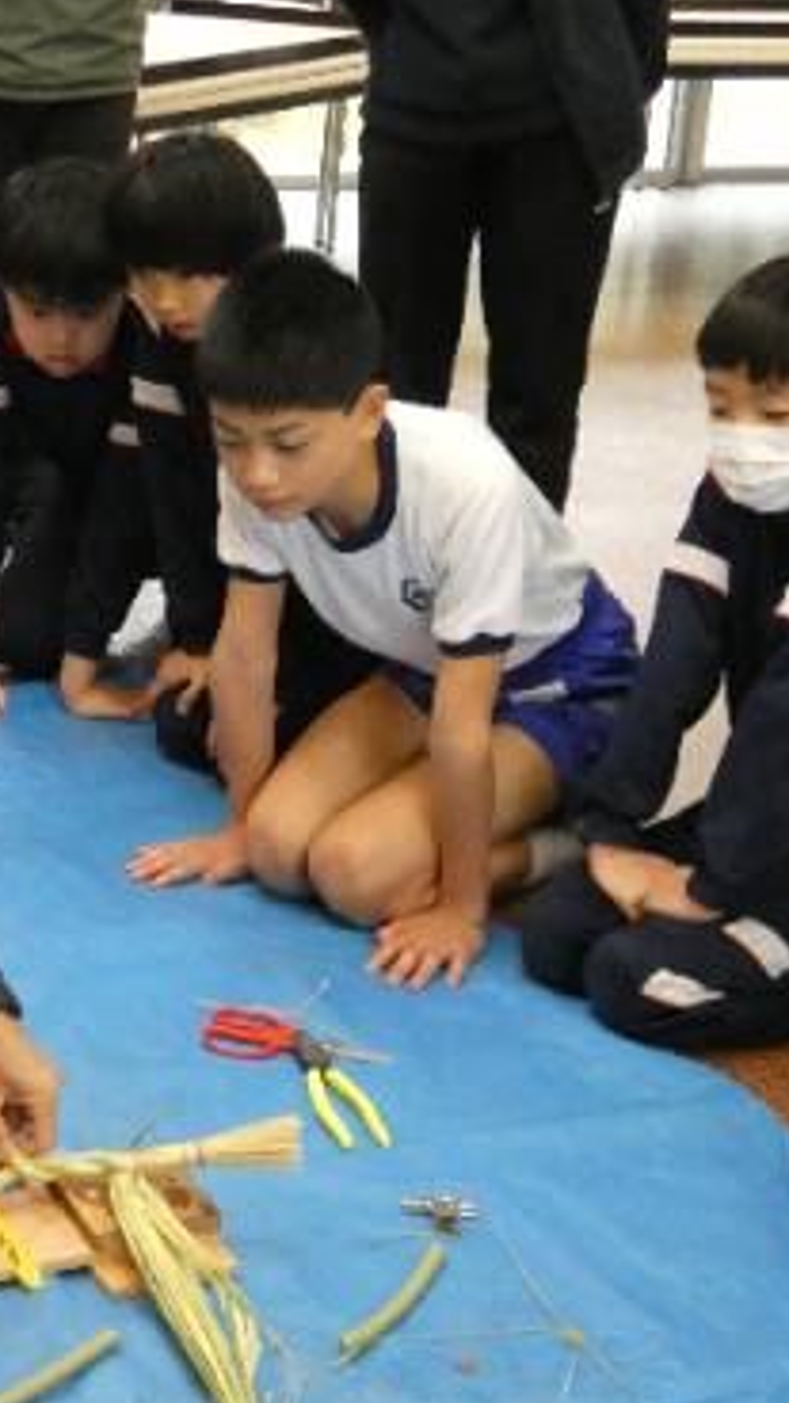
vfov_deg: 29.7
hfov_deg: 16.5
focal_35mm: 71
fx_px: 2641
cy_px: 703
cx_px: -50
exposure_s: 1/60
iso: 1600
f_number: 3.8
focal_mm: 8.6
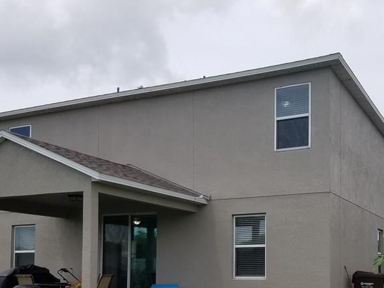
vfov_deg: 31.4
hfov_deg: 41.2
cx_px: 271
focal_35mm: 45
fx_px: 499
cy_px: 230
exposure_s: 1/3192
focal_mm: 4.2
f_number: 1.7
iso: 50
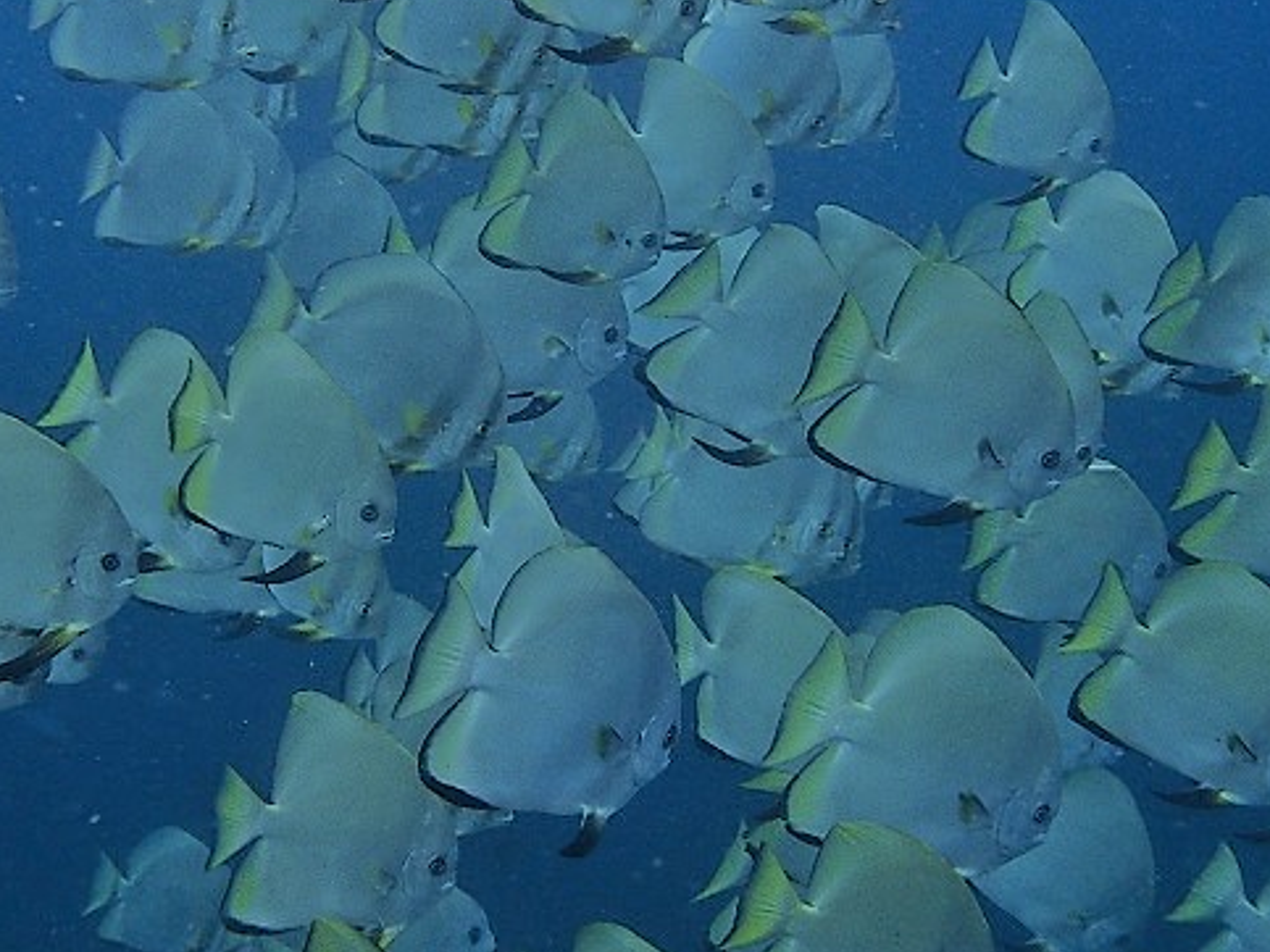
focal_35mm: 53
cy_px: 426
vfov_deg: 27.5
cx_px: 605
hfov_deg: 36.2
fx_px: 1944
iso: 100
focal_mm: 7.34
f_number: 4
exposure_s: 1/160
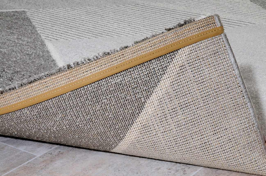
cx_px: 133
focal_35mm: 105
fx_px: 775
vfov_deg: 13.0
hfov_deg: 19.5
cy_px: 88
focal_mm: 70
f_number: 25
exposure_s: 1/200
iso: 500
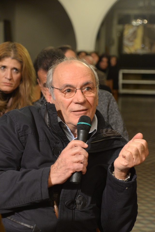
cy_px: 116
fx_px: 529
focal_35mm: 82
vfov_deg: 24.8
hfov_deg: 16.7
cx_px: 78
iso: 3200
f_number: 5
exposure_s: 1/30
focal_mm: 82
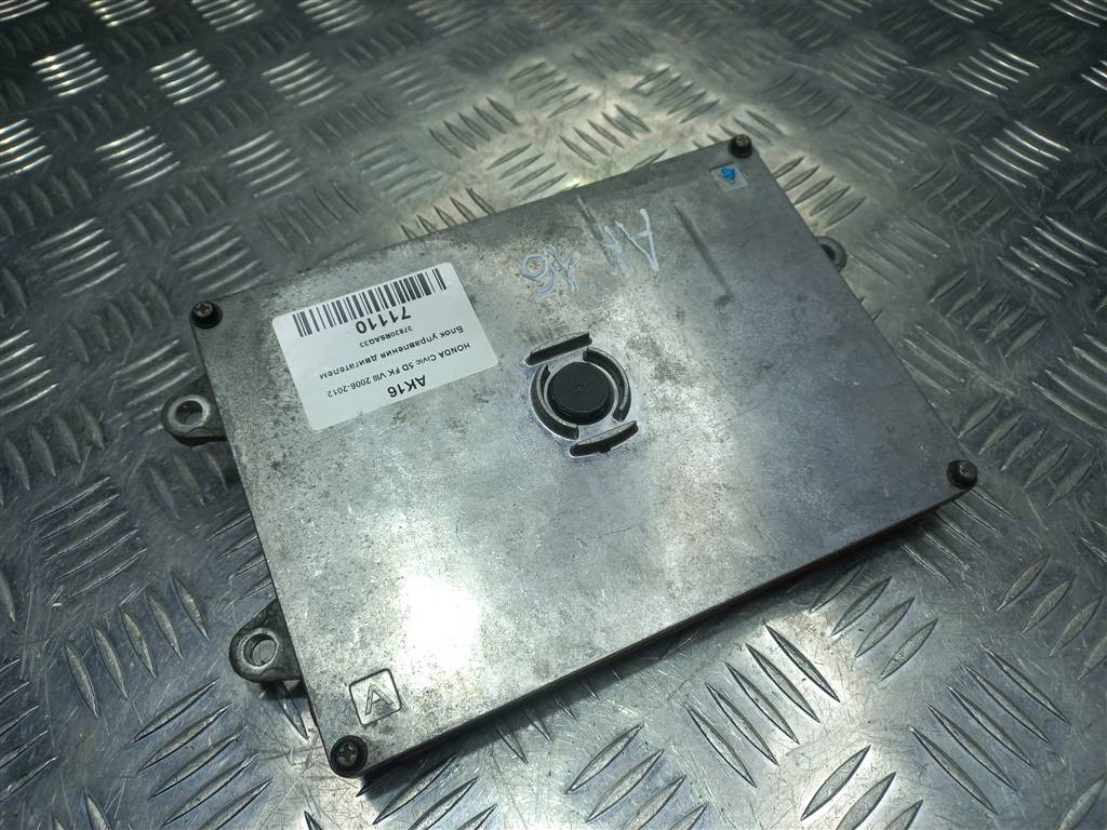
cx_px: 554
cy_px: 415
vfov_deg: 54.9
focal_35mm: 25
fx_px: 799
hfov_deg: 69.4
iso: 25
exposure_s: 1/120
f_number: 1.8
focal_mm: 4.6
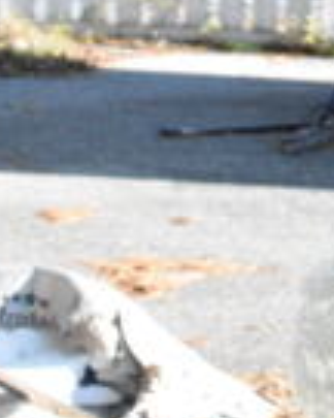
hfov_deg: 8.5
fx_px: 1966
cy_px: 81
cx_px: 903
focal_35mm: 159
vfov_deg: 12.1
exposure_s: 1/1000
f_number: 16
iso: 6400
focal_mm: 25
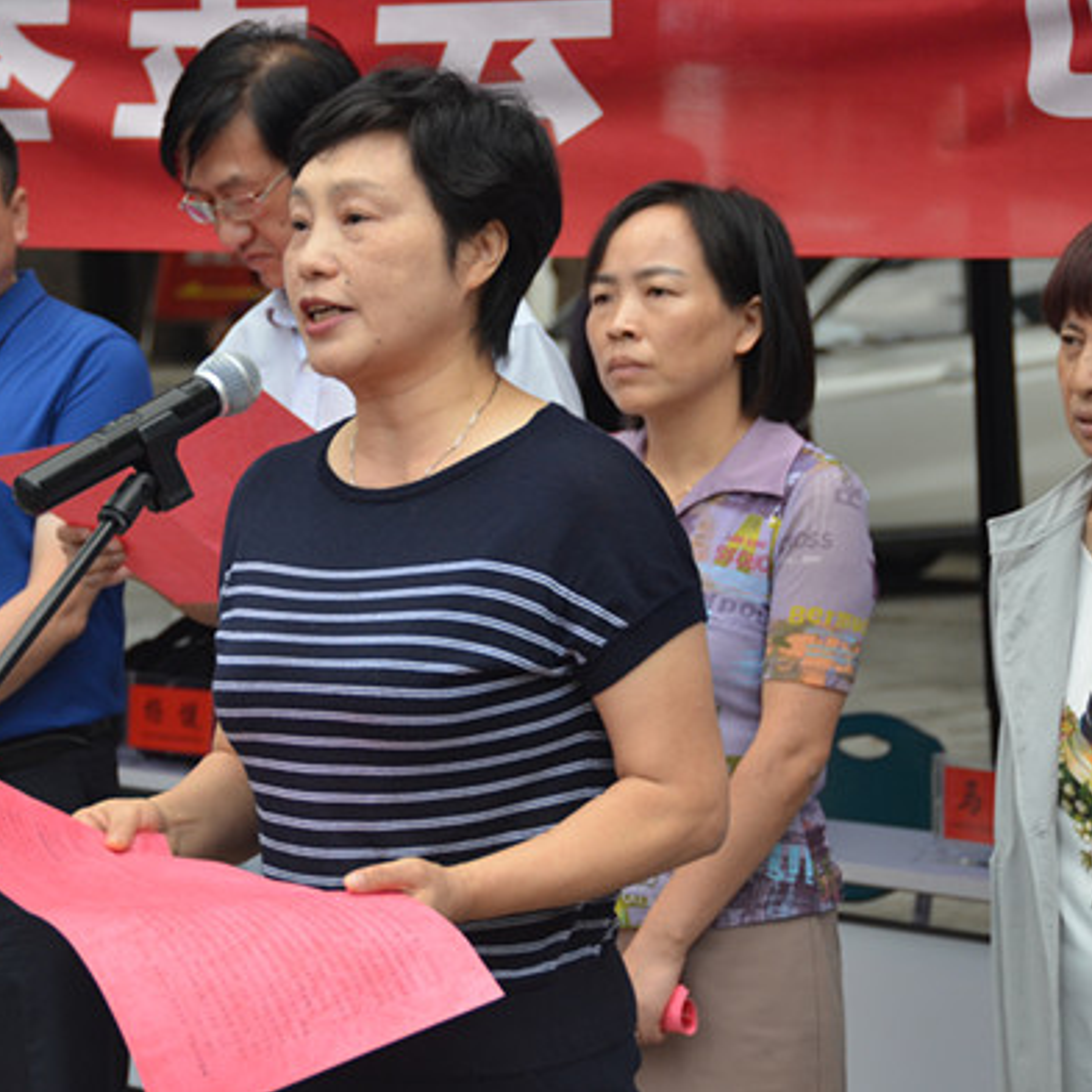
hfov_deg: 12.0
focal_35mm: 146
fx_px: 5198
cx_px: 370
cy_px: 545
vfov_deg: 12.0
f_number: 5
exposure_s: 1/500
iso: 800
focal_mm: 75
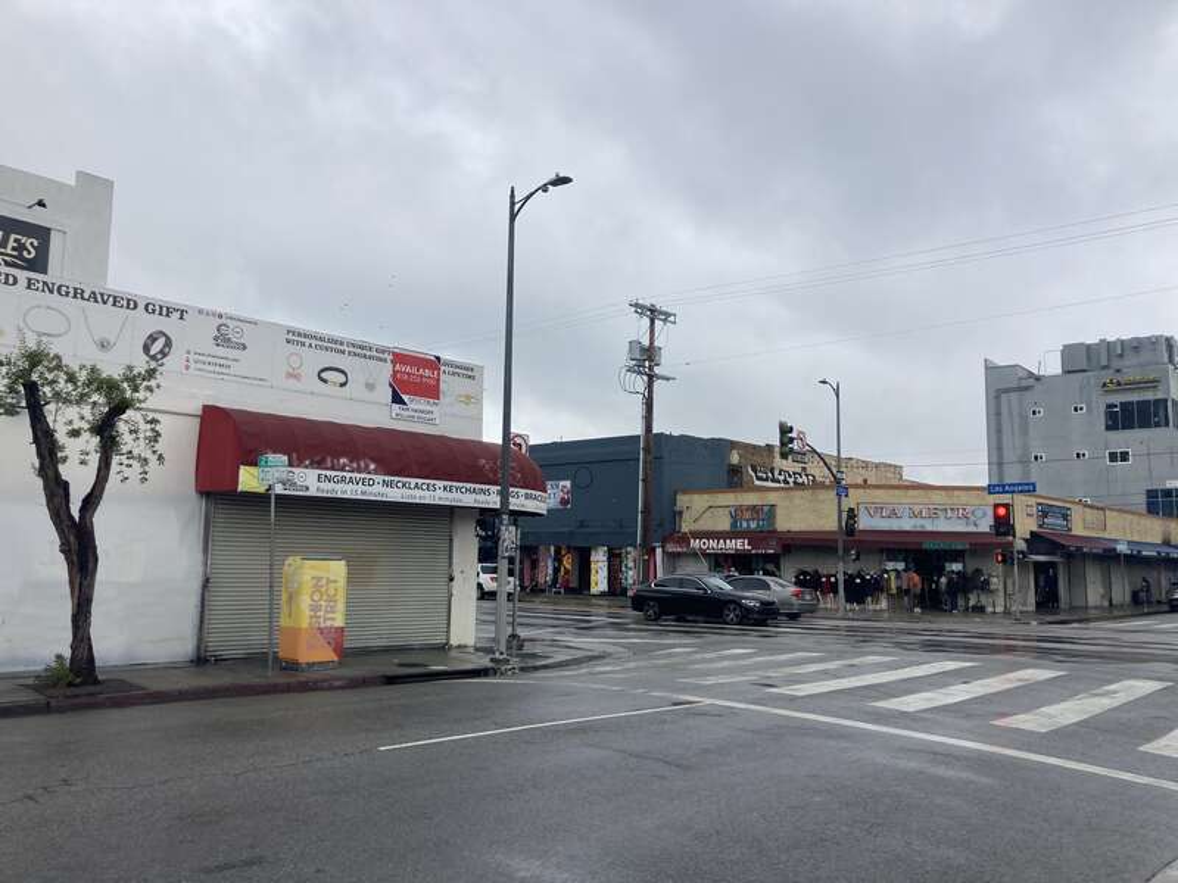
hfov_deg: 63.4
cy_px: 442
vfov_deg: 49.7
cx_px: 589
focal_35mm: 28
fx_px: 953
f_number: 1.8
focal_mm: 3.99
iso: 20
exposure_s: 1/440
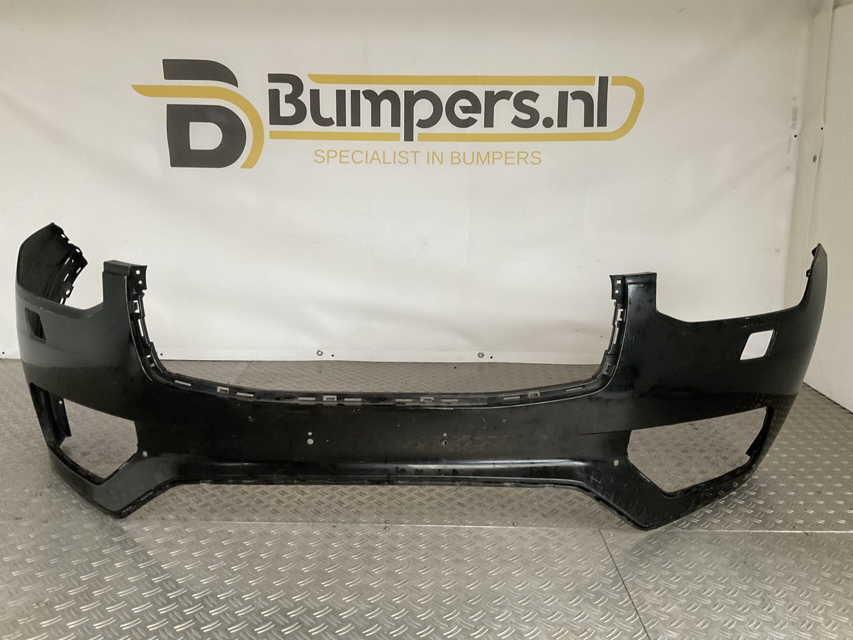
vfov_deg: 48.2
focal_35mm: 29
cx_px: 426
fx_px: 715
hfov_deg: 61.7
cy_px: 320
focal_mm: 3
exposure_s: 1/50
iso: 125
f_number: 1.8
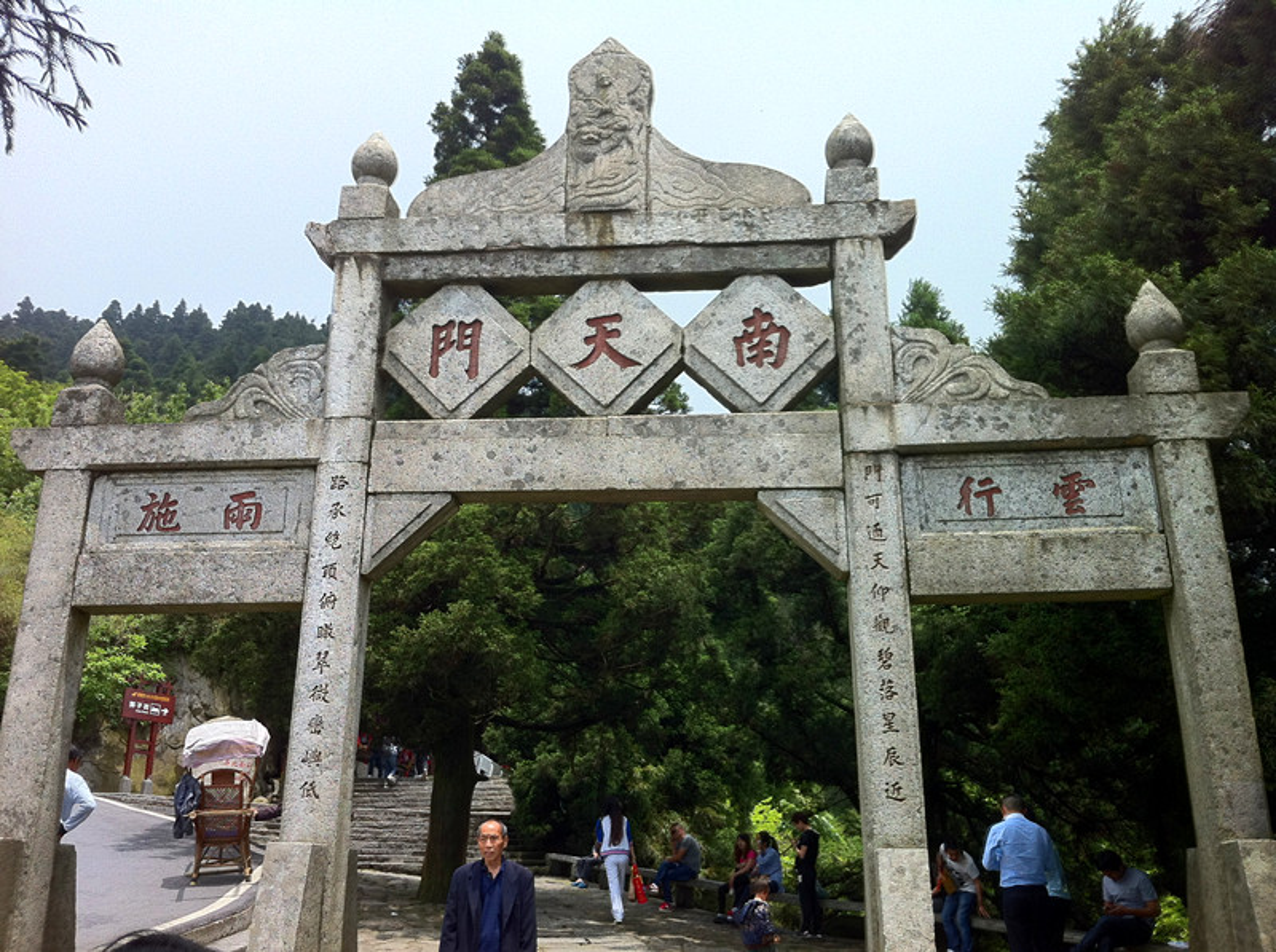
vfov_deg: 40.6
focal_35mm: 35
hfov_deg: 52.7
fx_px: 1288
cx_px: 638
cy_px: 476
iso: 80
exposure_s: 1/973
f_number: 2.8
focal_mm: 3.85
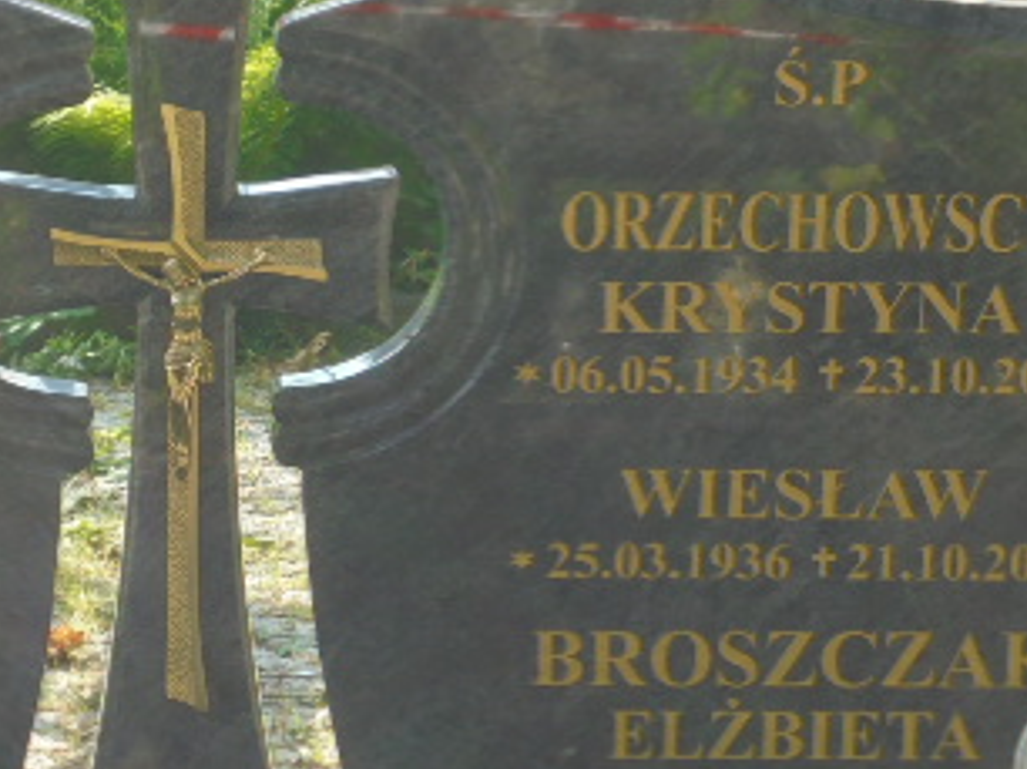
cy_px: 353
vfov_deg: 11.1
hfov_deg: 14.6
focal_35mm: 134
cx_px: 188
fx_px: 3972
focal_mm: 11.5
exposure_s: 1/80
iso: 100
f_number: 5.6
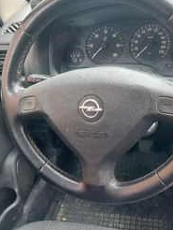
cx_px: 82
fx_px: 259
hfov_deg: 36.9
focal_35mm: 39
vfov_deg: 47.8
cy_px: 124
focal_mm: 5.23
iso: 640
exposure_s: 1/50
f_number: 1.8
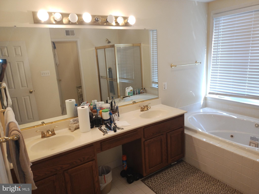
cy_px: 97
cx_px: 130
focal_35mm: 25
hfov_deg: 69.4
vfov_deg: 54.9
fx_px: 187
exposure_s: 1/65.8
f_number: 1.7
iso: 100
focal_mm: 4.71
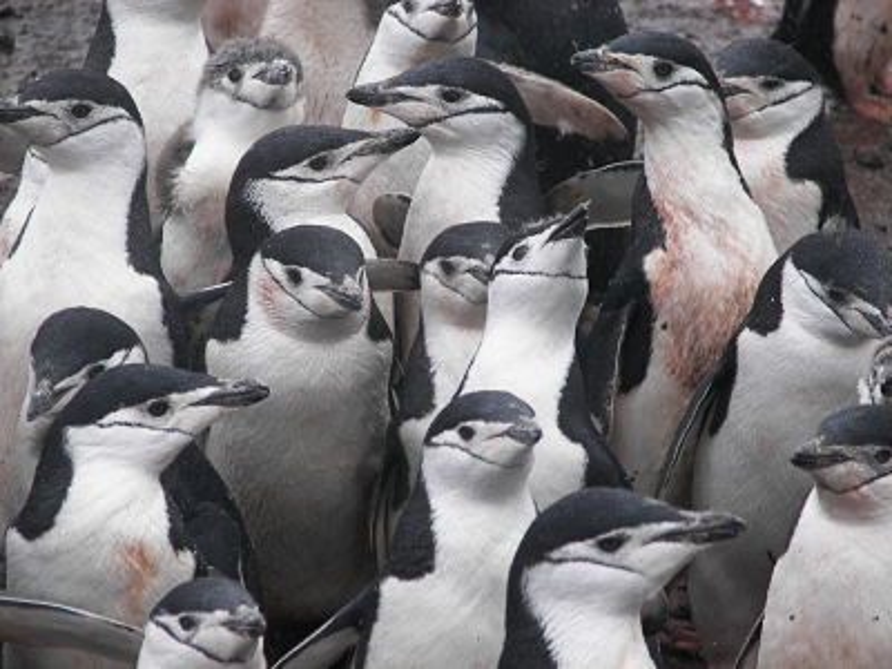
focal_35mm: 307
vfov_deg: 4.8
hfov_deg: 6.5
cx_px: 446
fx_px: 7911
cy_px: 334
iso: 50
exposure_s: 1/250
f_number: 3.6
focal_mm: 50.9
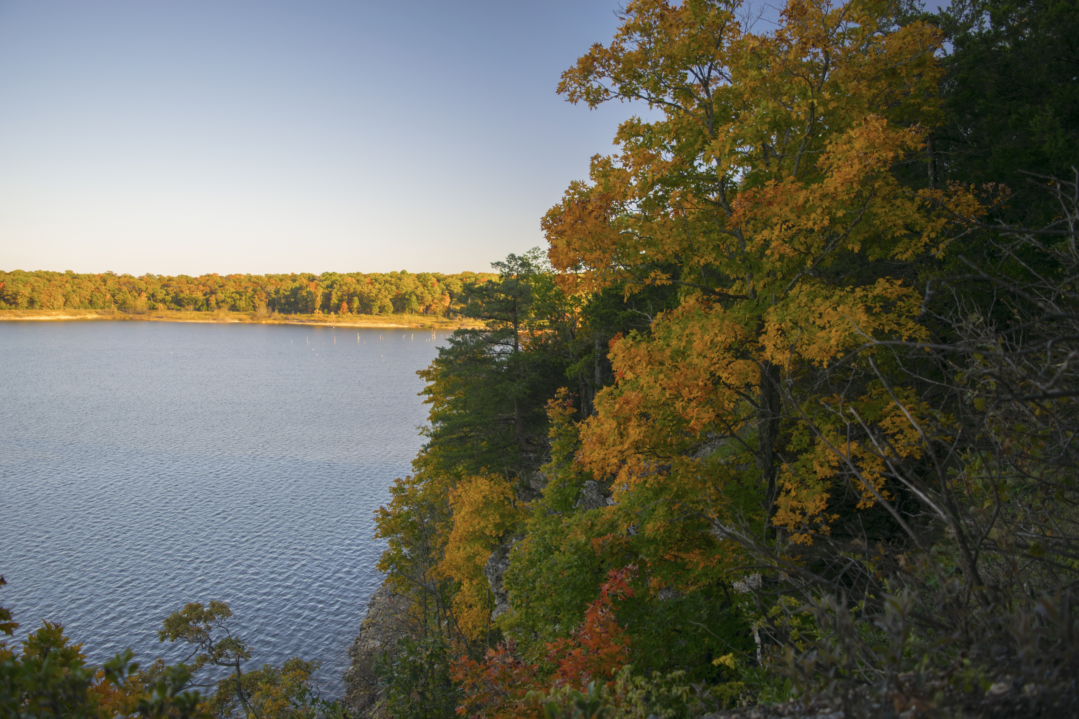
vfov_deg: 47.9
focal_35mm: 27
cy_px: 360
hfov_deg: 67.4
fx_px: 809
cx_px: 540
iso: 100
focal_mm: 18
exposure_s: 1/125
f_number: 3.5
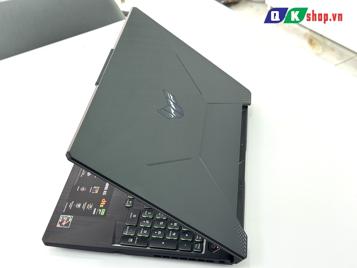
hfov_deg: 39.7
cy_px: 134
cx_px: 178
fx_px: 495
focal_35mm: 48
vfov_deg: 30.3
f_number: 1.78
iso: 50
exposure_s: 1/121
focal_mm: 6.76
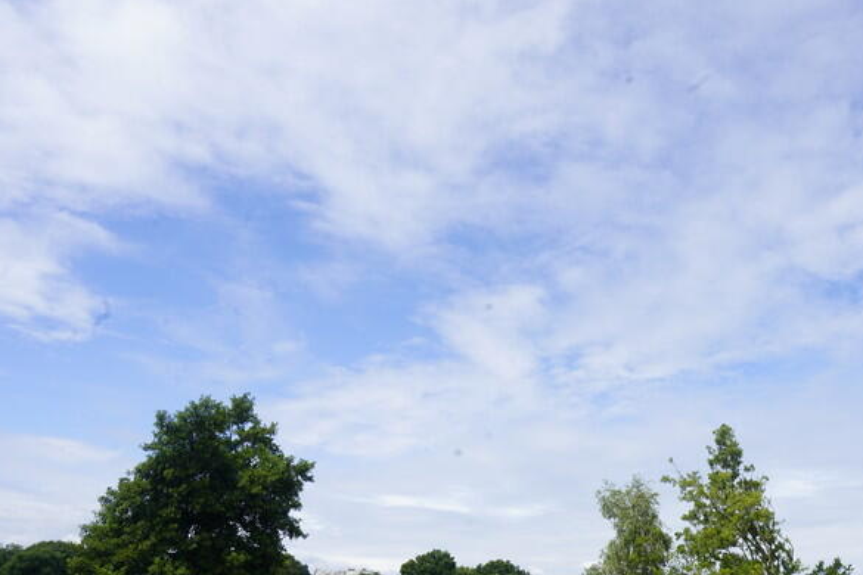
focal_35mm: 28
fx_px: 671
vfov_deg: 44.9
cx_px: 625
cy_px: 430
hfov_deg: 62.5
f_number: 16
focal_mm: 16
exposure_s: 1/60
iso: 125
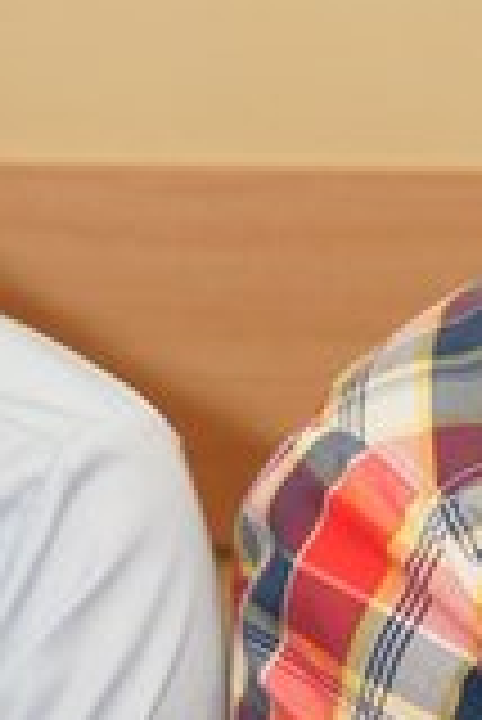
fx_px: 7214
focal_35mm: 360
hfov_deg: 3.8
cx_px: 779
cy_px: 720
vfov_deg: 5.7
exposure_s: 1/125
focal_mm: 70
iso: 400
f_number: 5.6
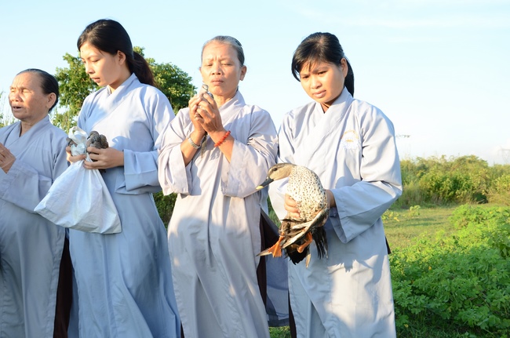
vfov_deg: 36.7
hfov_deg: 53.2
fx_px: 509
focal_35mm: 36
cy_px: 169
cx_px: 255
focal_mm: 24
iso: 250
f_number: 8
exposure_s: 1/125
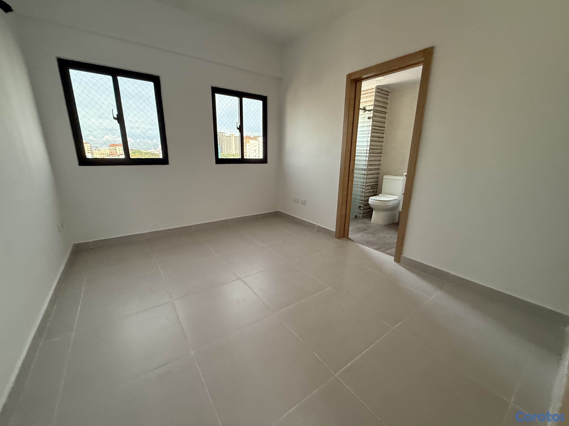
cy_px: 213
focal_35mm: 14
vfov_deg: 85.7
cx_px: 284
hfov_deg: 102.1
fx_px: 230
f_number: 2.2
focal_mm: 2.22
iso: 320
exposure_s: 1/64
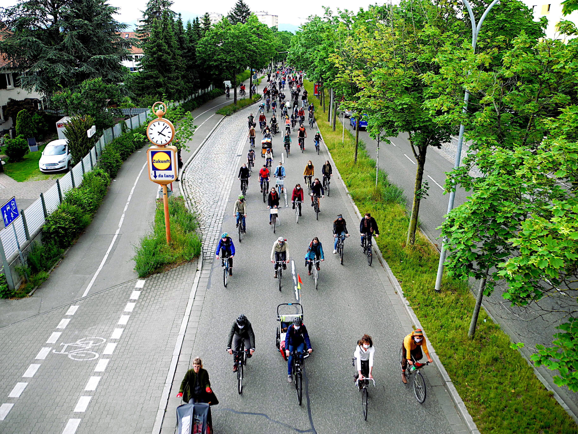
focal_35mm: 28
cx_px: 289
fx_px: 468
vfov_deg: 49.7
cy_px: 217
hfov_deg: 63.4
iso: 100
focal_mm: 6
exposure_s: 1/121
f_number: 2.8
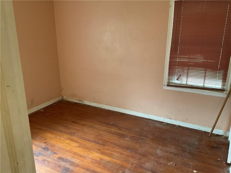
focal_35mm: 29
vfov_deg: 48.2
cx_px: 116
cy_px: 86
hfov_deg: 61.7
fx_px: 194
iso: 250
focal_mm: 3
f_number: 1.8
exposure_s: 1/60
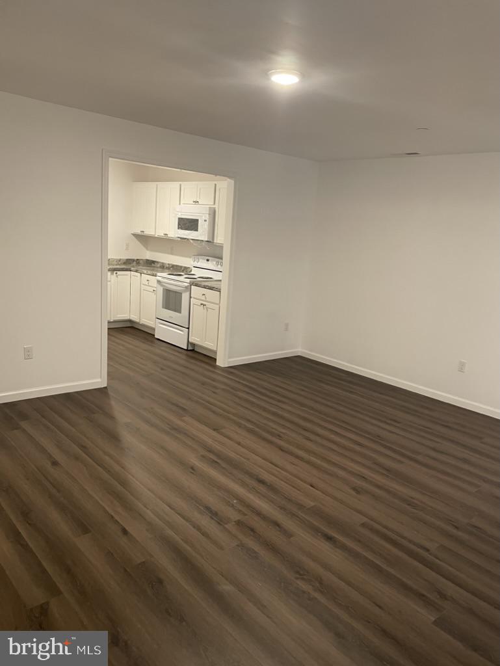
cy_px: 333
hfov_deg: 53.1
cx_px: 250
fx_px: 500
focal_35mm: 26
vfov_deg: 67.3
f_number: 1.6
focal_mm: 4.2
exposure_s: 1/60
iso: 320
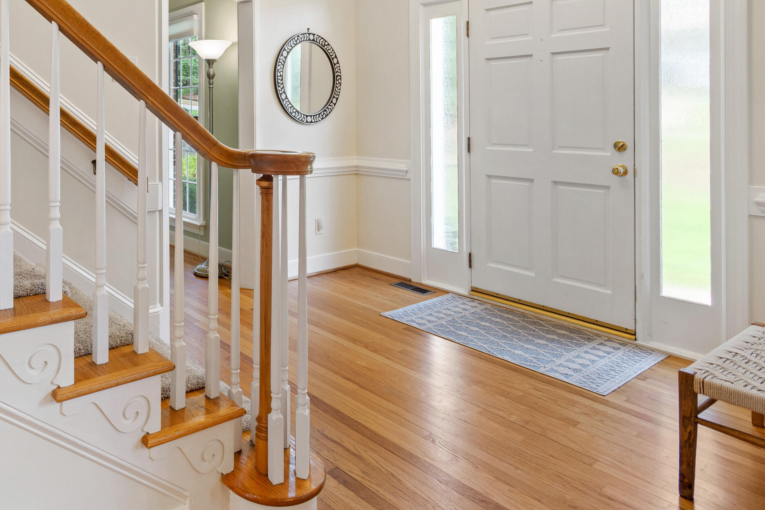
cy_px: 115
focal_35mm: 24
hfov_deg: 69.1
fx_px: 510
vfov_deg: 50.5
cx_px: 195
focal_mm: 10
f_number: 8
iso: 100
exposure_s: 1/2.5
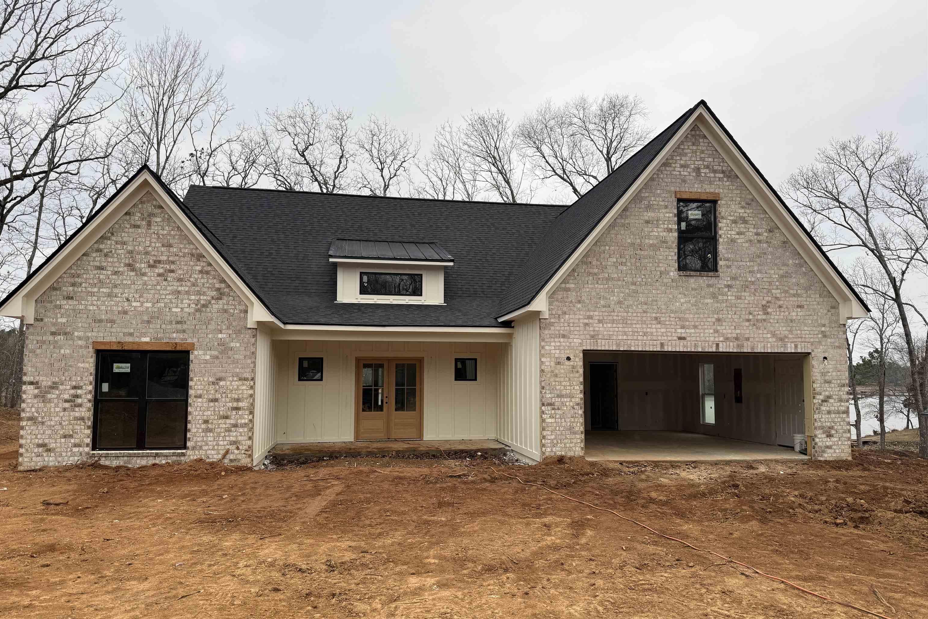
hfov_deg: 71.5
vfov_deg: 51.3
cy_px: 324
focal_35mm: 25
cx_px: 464
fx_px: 644
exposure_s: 1/632
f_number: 1.78
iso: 80
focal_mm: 6.76
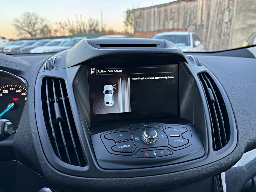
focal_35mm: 24
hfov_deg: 71.6
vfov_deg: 56.8
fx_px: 177
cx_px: 128
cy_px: 96
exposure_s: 1/86
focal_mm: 6.76
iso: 200
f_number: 1.78
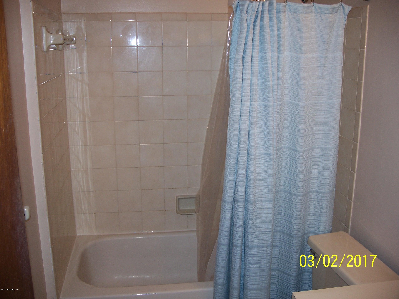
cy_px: 150
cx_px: 200
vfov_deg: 38.7
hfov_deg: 50.1
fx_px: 426
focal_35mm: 37
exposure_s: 1/60
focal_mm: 7.8
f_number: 2.8
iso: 80
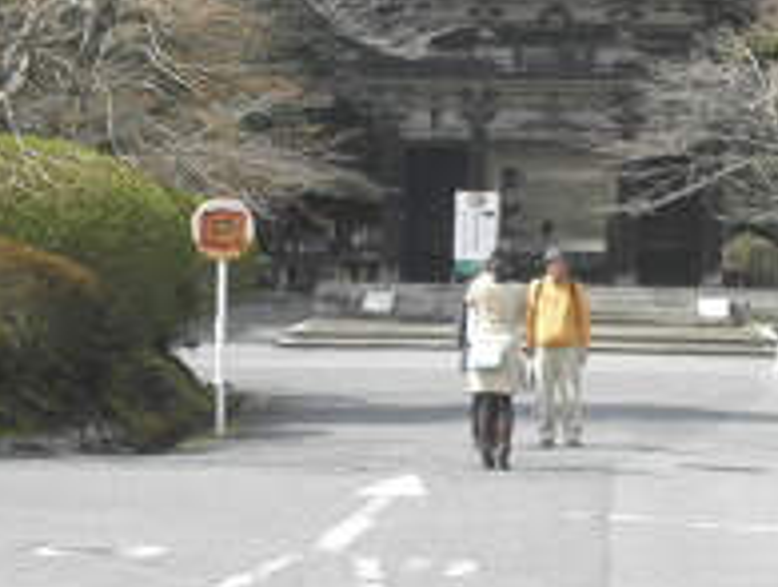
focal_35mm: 133
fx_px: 2995
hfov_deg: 14.8
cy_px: 116
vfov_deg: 11.1
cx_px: 463
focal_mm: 11.7
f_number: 5.3
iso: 64
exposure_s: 1/125
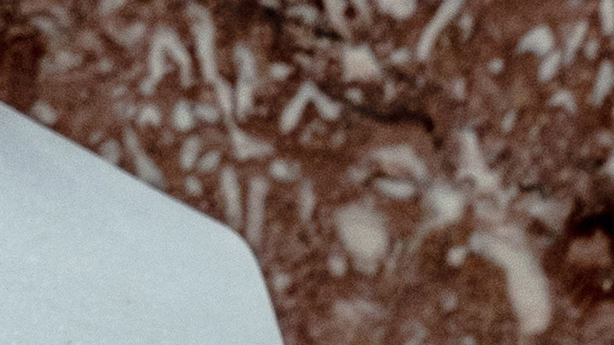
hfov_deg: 4.0
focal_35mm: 535
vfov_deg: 2.3
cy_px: -308
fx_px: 8710
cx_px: -702
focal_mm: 70
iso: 640
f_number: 7.1
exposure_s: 1/160
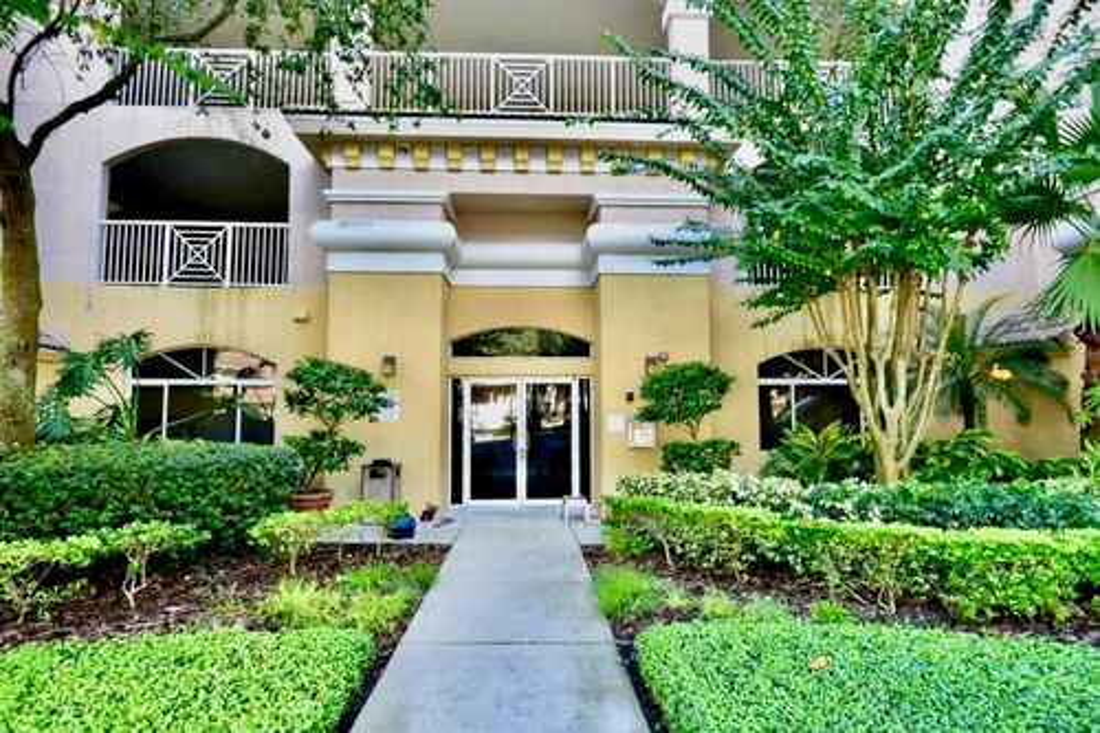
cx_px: 550
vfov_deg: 64.5
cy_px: 366
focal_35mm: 19
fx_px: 580
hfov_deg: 86.9
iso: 250
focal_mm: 19
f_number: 4.5
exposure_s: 1/80
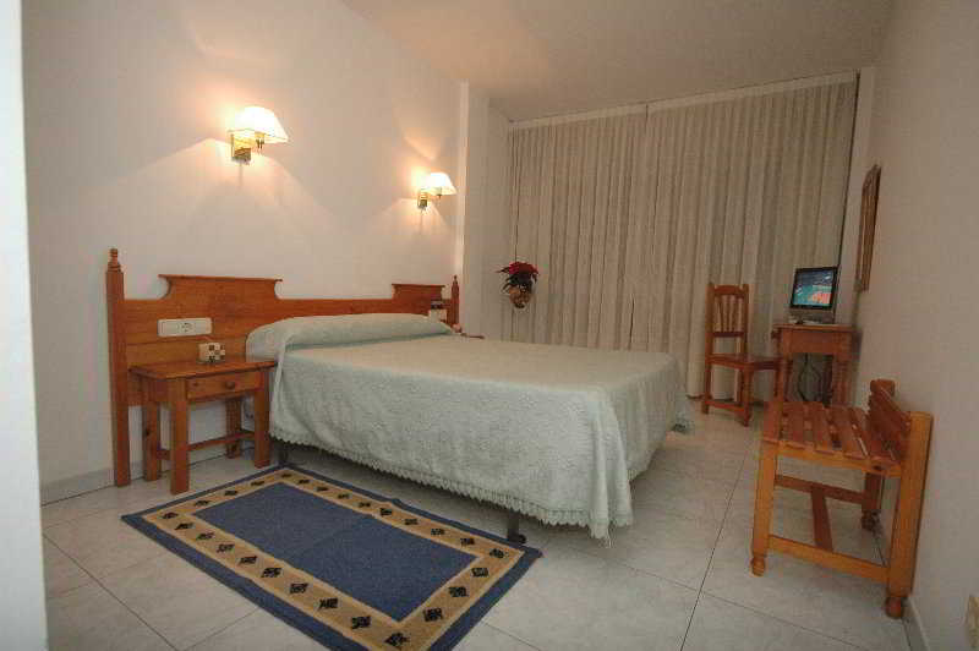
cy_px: 326
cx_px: 490
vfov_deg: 67.3
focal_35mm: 18
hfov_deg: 90.0
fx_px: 489
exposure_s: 1/60
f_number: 7.1
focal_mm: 12
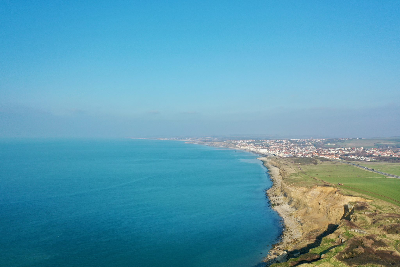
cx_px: 200
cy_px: 134
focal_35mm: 28
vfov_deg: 46.4
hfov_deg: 65.5
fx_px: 311
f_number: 2.8
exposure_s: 1/1600
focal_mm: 10.26
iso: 100
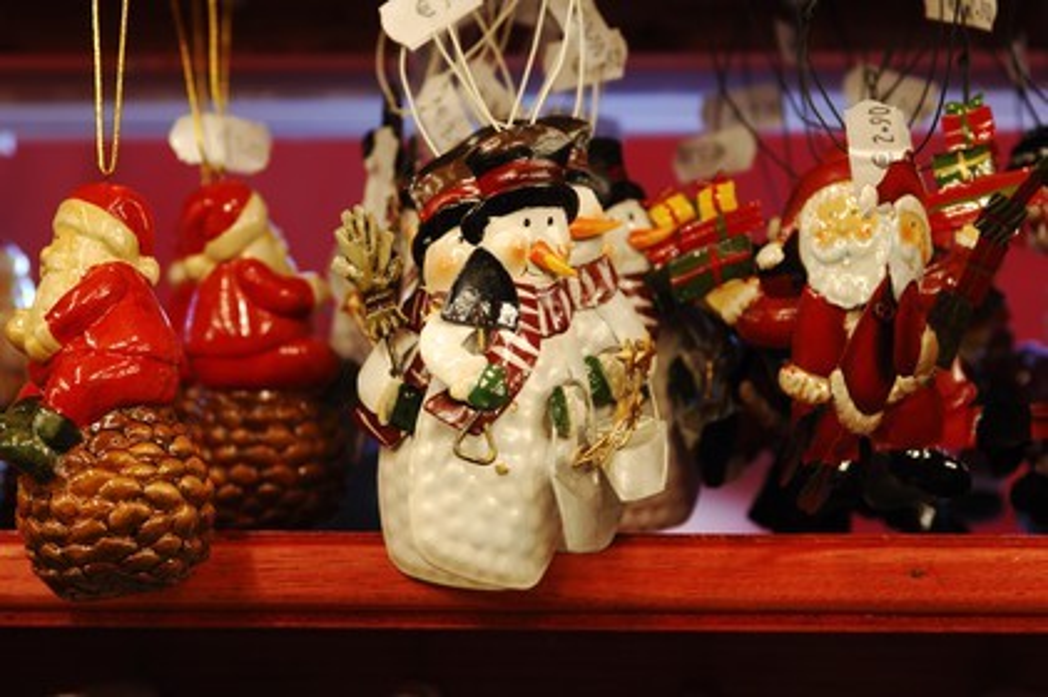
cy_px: 348
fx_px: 3054
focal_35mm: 105
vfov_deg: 13.0
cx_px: 524
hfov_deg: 19.5
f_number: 6.3
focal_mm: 70
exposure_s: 1/4
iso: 100
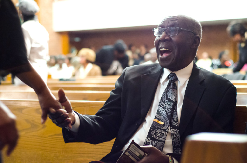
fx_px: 513
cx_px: 124
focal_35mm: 75
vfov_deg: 18.1
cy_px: 82
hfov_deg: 27.0
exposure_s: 1/40
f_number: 2.8
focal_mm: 50
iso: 1600
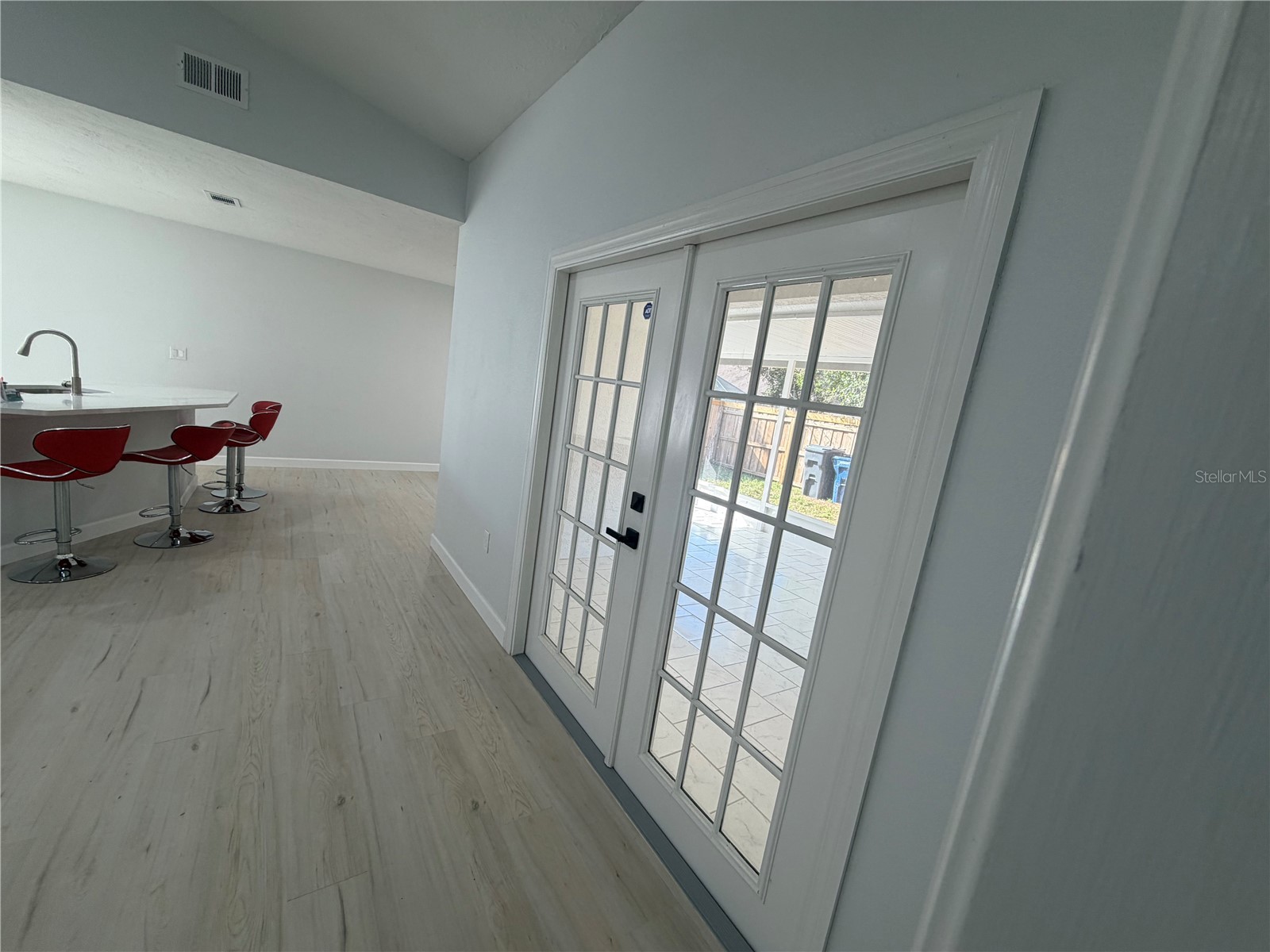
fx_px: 514
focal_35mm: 14
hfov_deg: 102.1
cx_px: 635
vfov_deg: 85.7
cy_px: 476
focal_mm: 2.22
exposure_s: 1/120
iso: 64
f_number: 2.2
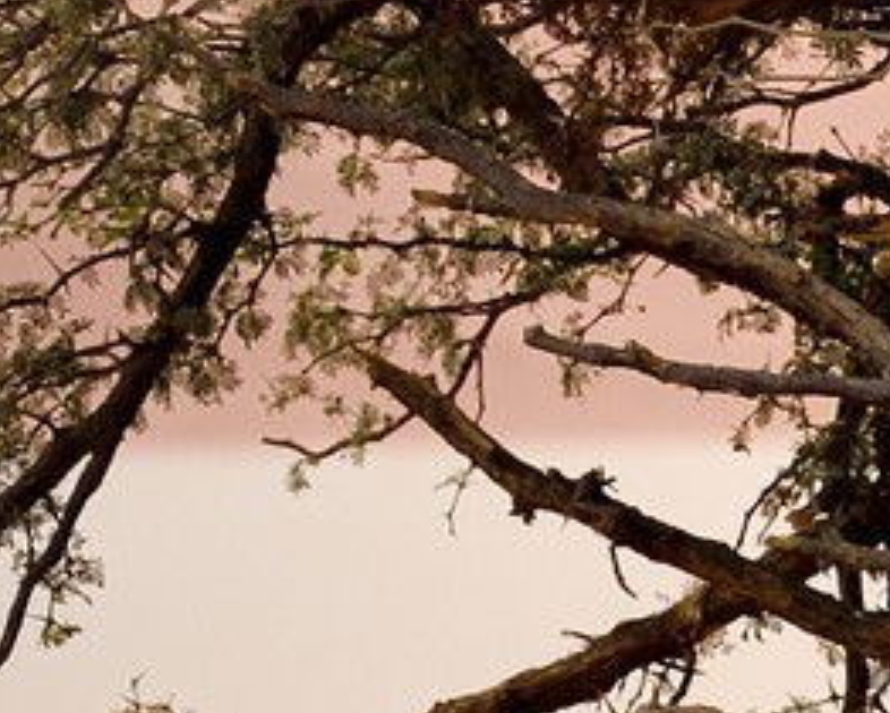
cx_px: 2660
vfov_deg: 1.4
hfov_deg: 1.7
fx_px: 30182
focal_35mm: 1145
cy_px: 1572
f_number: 7.1
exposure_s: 1/1000
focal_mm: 200
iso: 800
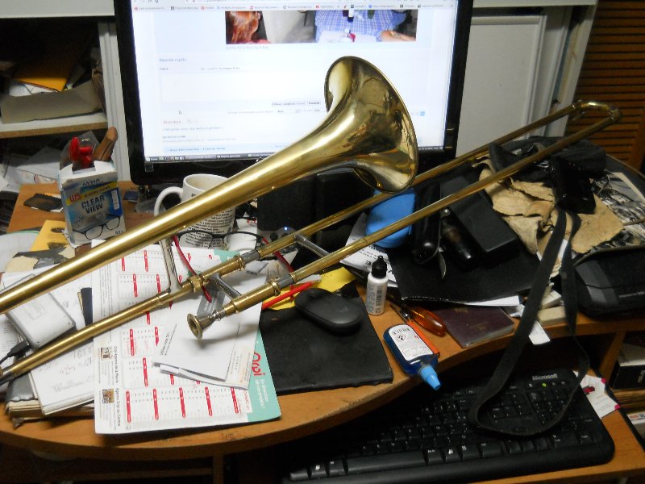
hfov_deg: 45.8
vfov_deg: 35.1
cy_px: 242
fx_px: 764
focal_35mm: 41
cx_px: 322
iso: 400
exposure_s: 1/40
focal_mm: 6.72
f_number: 3.1
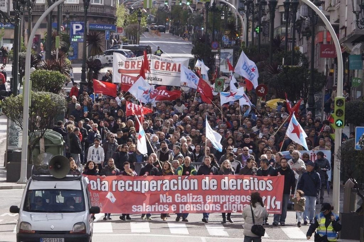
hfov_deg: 6.0
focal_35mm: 345
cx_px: 182
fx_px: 3485
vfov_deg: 4.0
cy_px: 121
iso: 1600
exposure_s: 1/1600
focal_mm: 230
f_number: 10
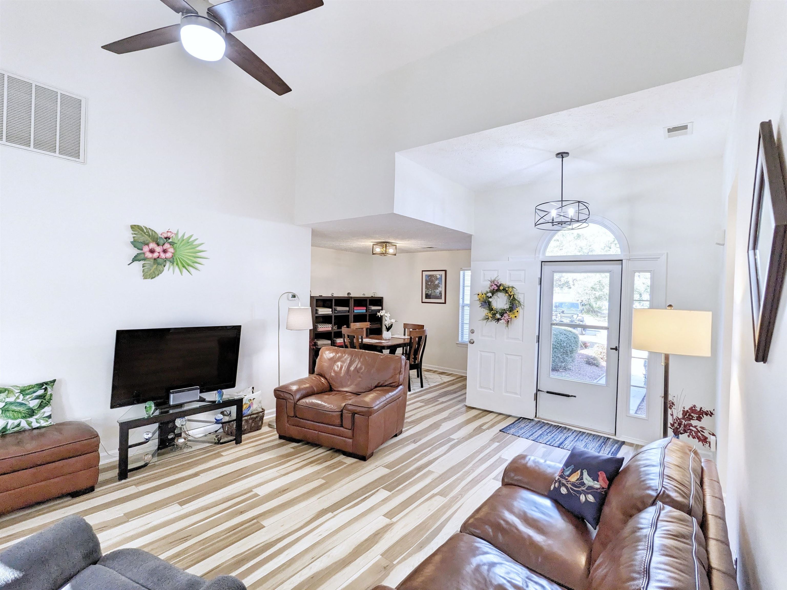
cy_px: 295
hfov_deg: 94.5
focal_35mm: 16
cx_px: 394
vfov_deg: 78.1
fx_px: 364
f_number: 2.2
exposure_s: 1/60
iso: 50
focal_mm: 2.22
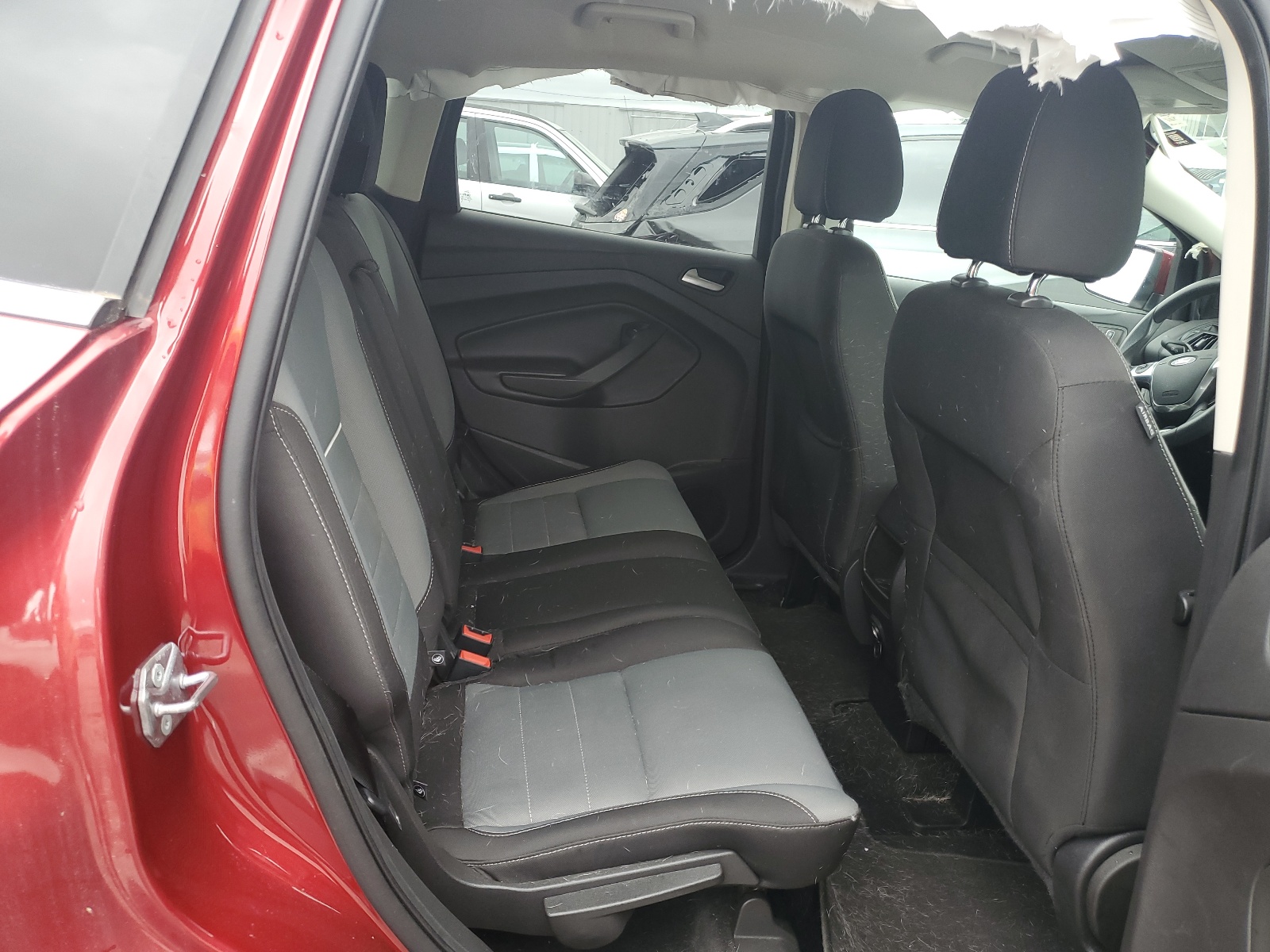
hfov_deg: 67.3
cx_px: 635
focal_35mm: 26
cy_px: 476
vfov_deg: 53.1
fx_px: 954
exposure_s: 1/120
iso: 60
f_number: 1.5
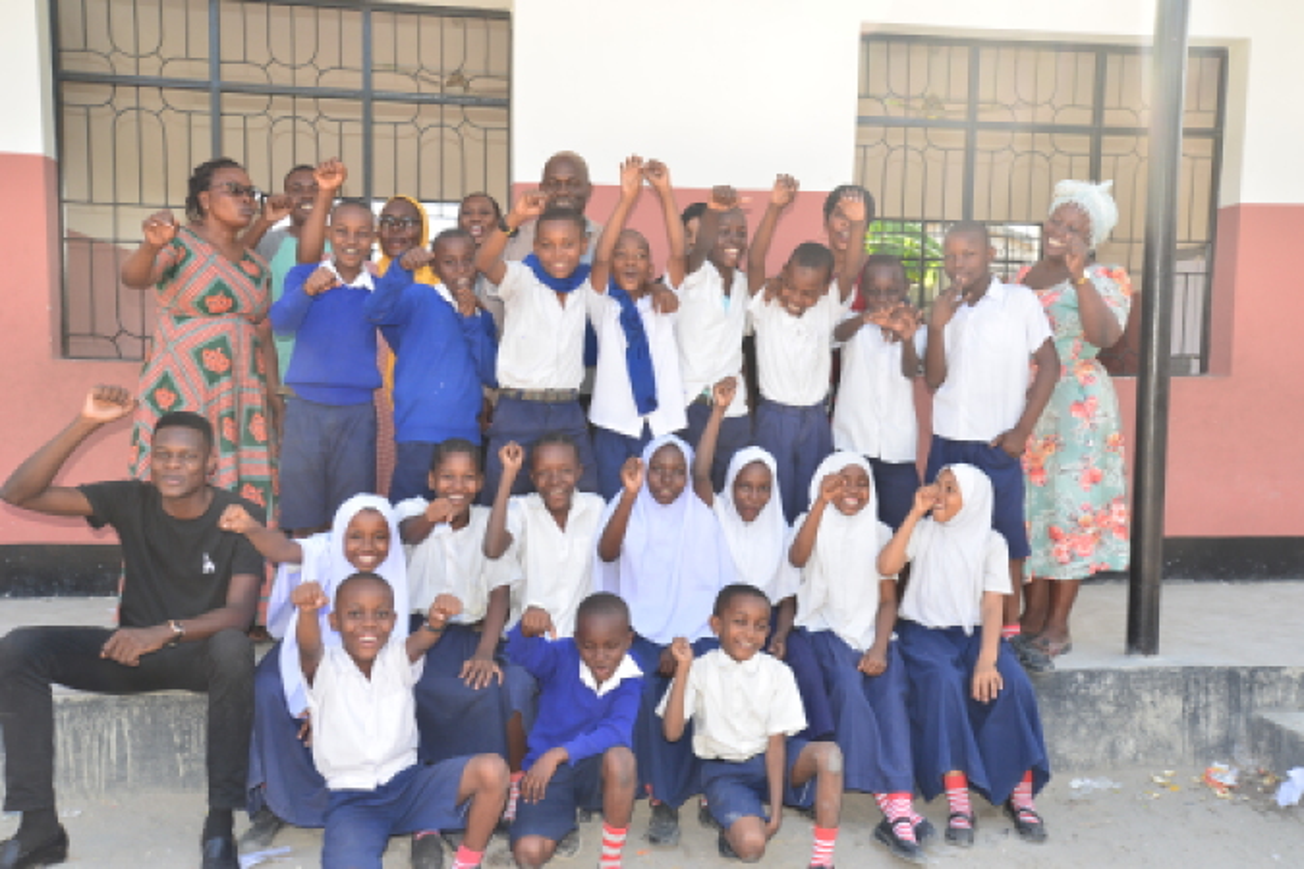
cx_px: 652
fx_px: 1268
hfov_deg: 54.4
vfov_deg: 37.9
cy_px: 434
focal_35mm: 35
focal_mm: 35
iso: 800
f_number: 8
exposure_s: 1/200
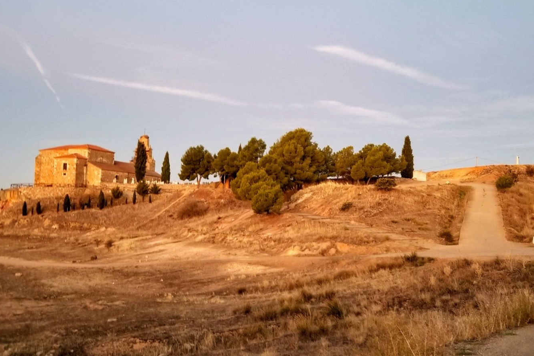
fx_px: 608
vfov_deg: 32.6
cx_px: 279
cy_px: 158
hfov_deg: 47.4
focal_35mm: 41
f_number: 1.7
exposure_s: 1/10
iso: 250
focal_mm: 4.3
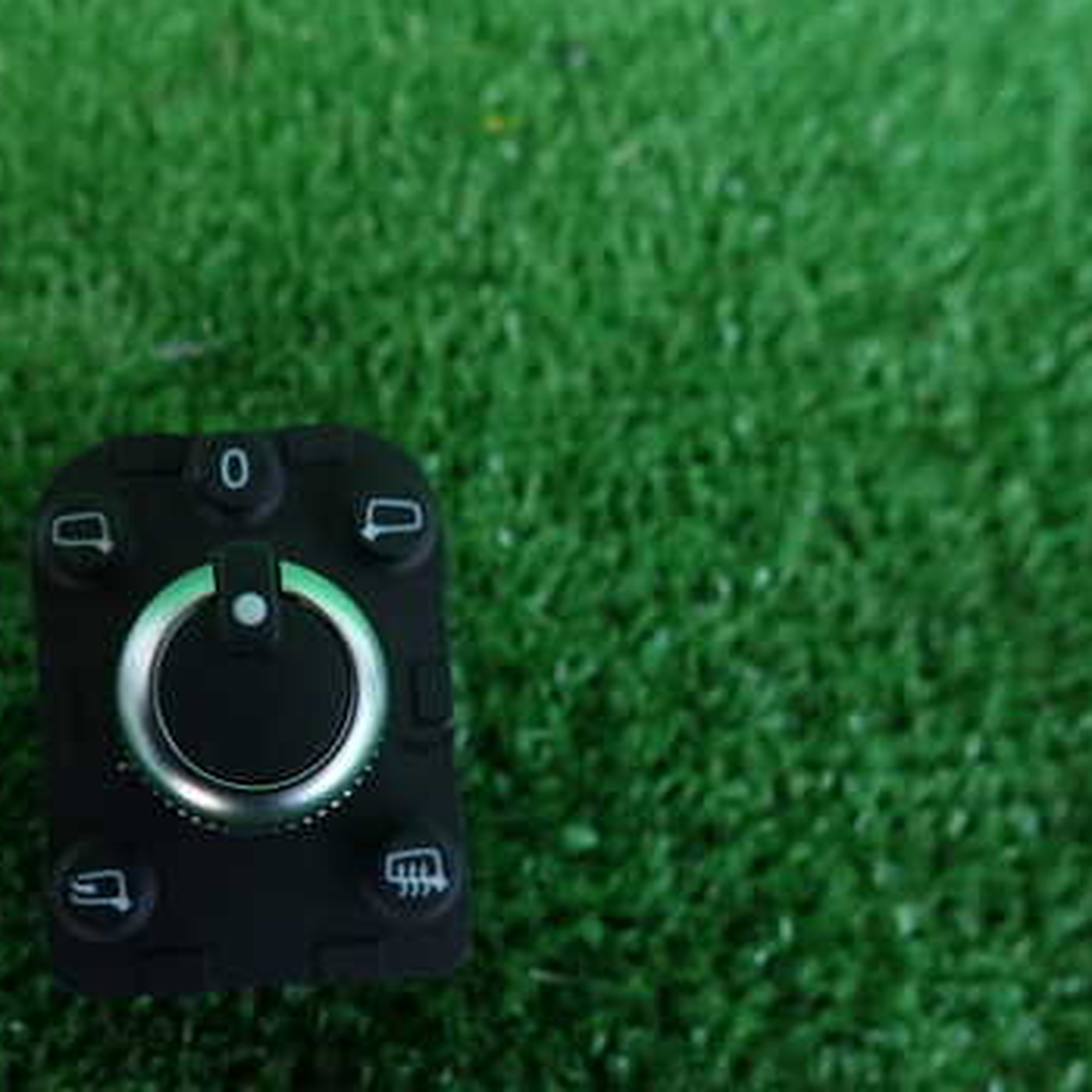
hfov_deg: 42.2
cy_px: 645
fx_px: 1356
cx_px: 241
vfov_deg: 43.7
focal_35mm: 38
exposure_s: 1/30
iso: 250
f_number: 2
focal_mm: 4.5
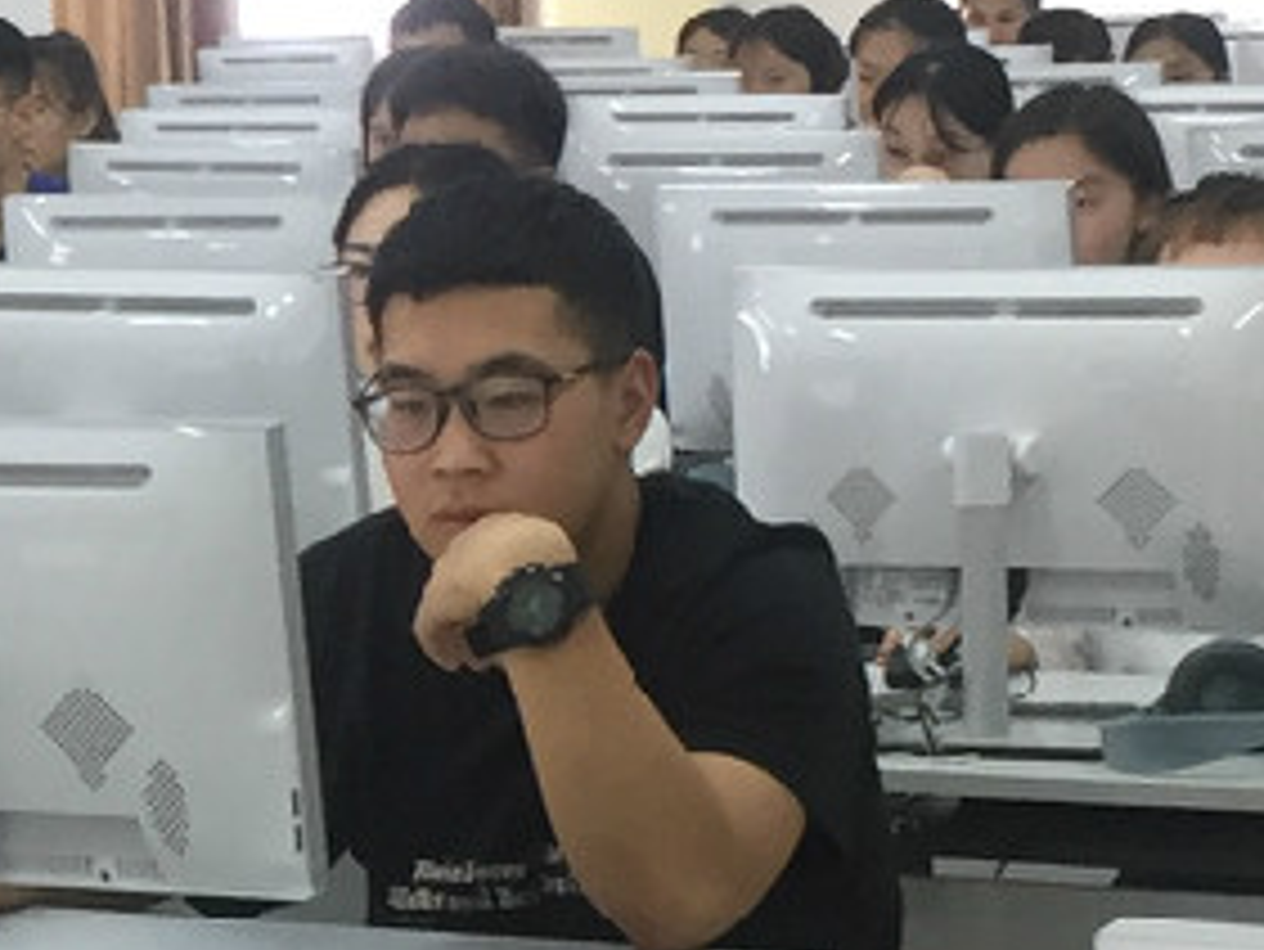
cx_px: -382
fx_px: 6028
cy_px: 581
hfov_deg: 11.6
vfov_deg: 9.0
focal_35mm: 165
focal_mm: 4.15
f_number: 2.2
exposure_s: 1/33
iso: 80
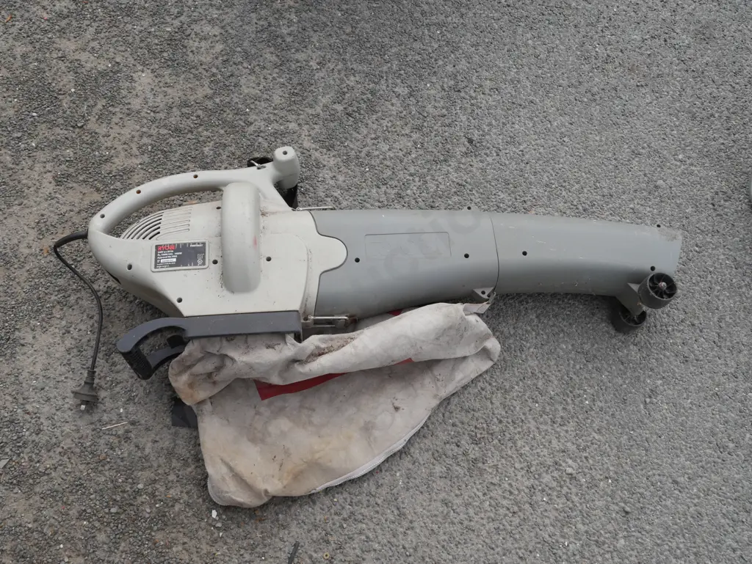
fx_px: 695
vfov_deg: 44.2
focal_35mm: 32
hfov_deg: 56.8
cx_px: 376
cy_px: 282
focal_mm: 16
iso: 200
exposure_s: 1/400
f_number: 7.1
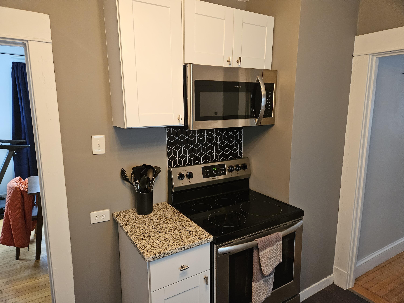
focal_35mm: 23
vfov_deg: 58.9
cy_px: 152
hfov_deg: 73.9
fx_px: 268
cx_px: 202
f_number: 1.8
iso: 500
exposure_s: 1/120
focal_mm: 5.4
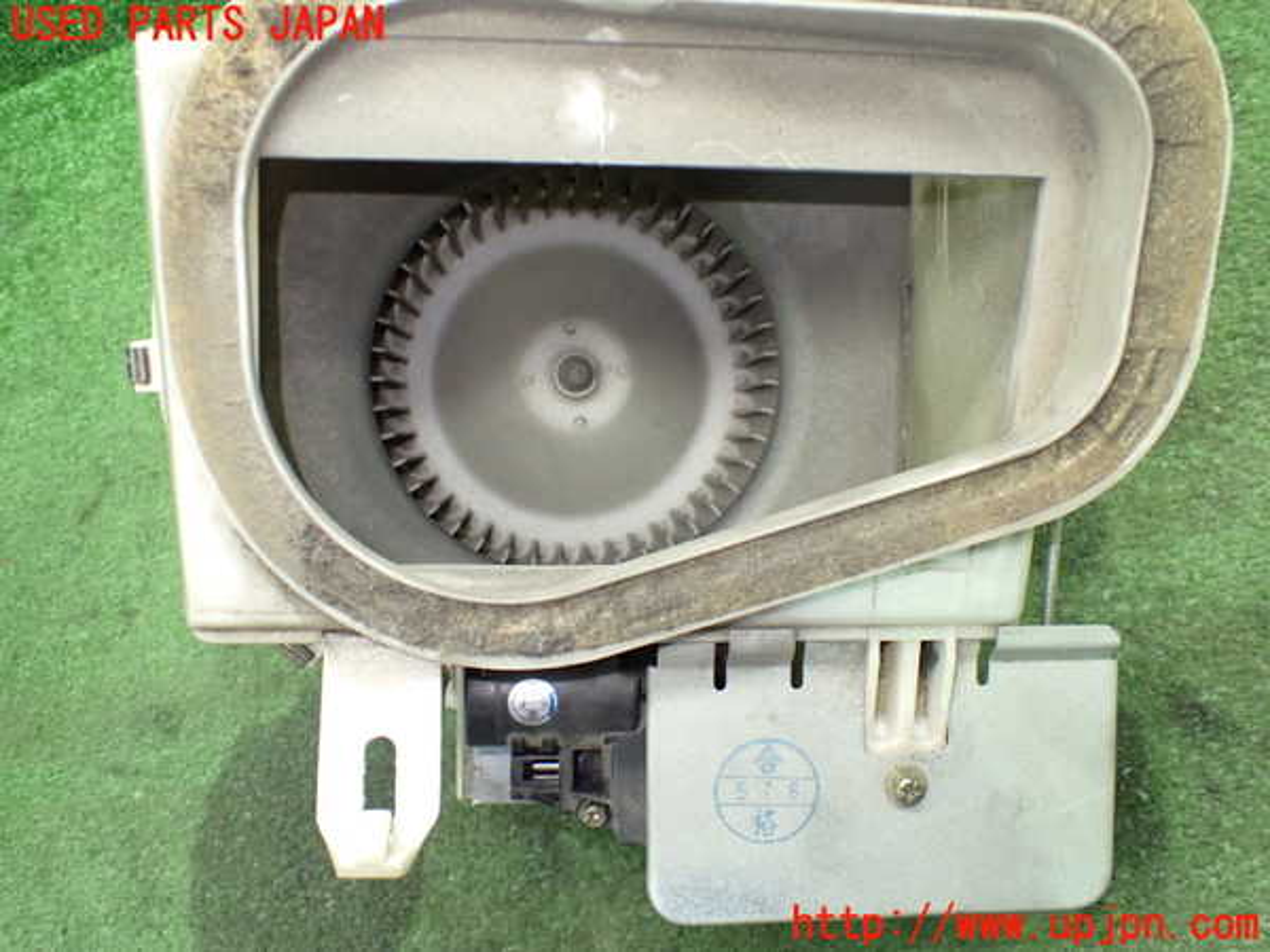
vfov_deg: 46.8
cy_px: 476
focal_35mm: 30
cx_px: 635
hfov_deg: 60.0
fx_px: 1101
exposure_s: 1/60
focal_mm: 5.4
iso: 800
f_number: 2.3
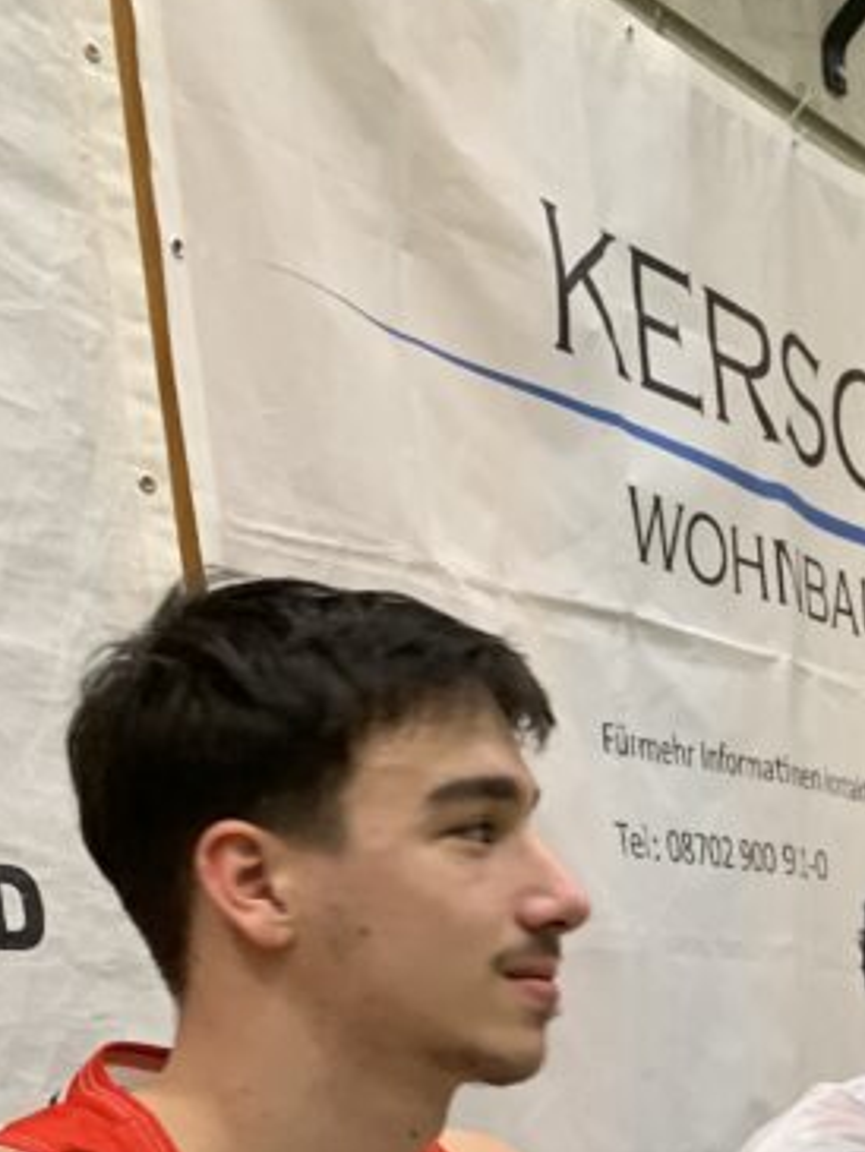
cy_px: 1457
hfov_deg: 19.3
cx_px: 1148
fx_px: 2331
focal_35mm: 70
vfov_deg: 24.6
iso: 125
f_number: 1.8
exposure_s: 1/60
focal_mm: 4.25
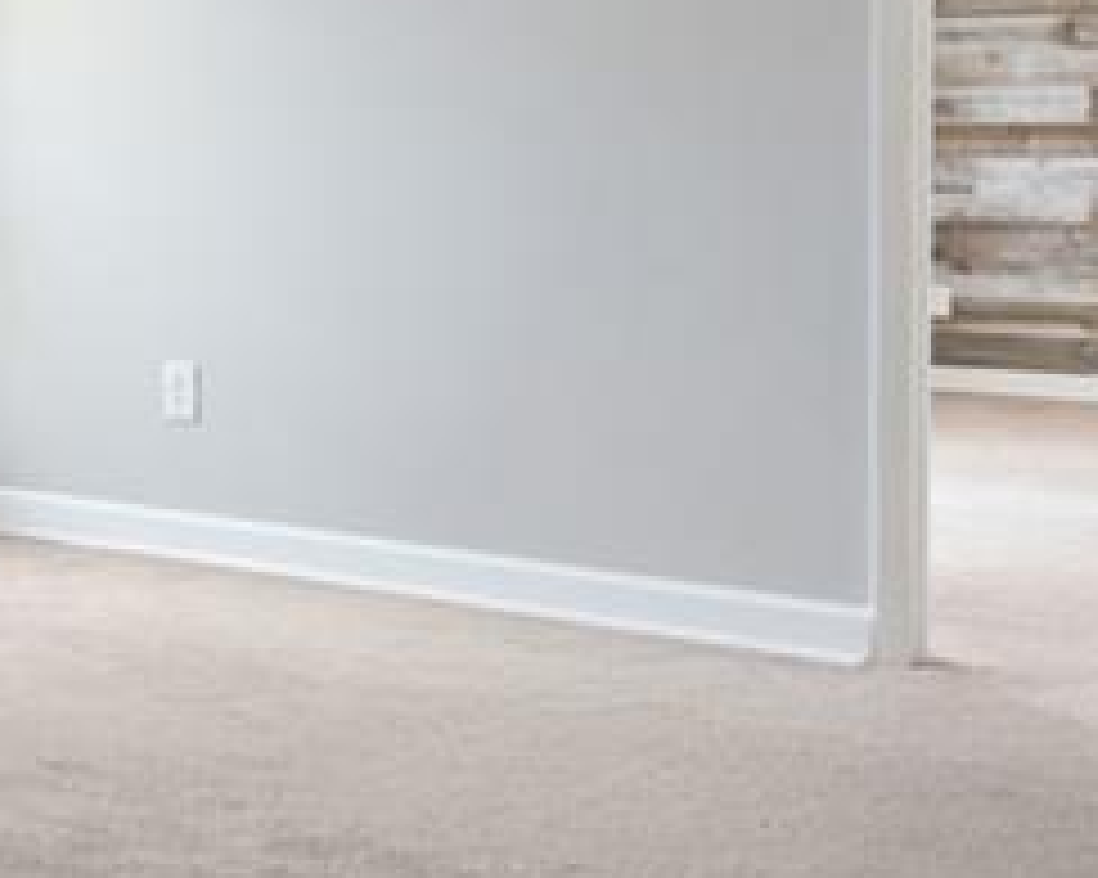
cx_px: -432
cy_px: 167
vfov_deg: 22.5
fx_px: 2176
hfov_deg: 23.9
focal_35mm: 67
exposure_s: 1/60
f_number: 10
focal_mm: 17
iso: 800
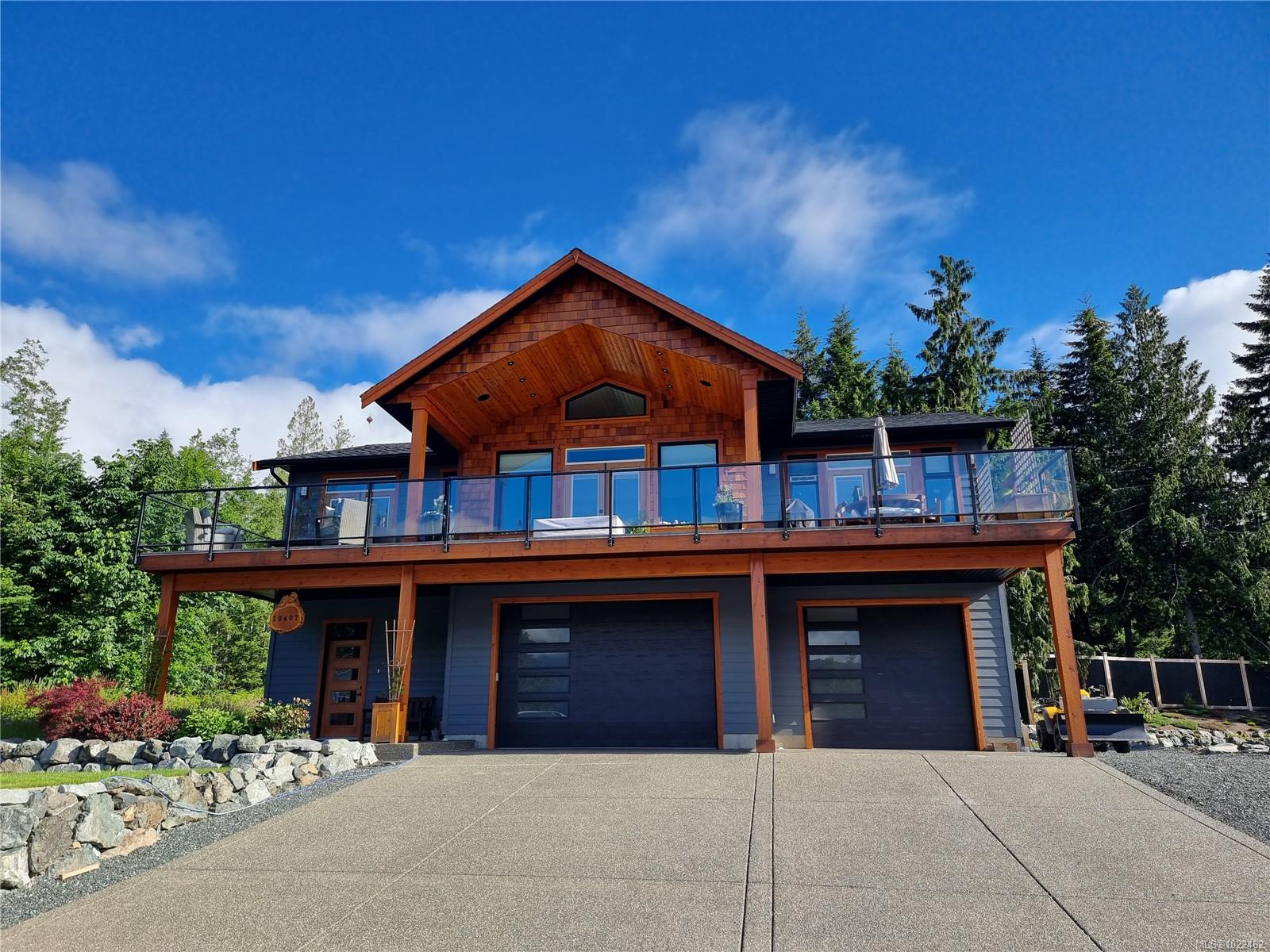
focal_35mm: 24
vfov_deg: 56.8
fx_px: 881
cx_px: 635
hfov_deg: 71.6
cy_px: 476
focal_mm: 6.7
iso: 50
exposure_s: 1/594
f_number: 1.8
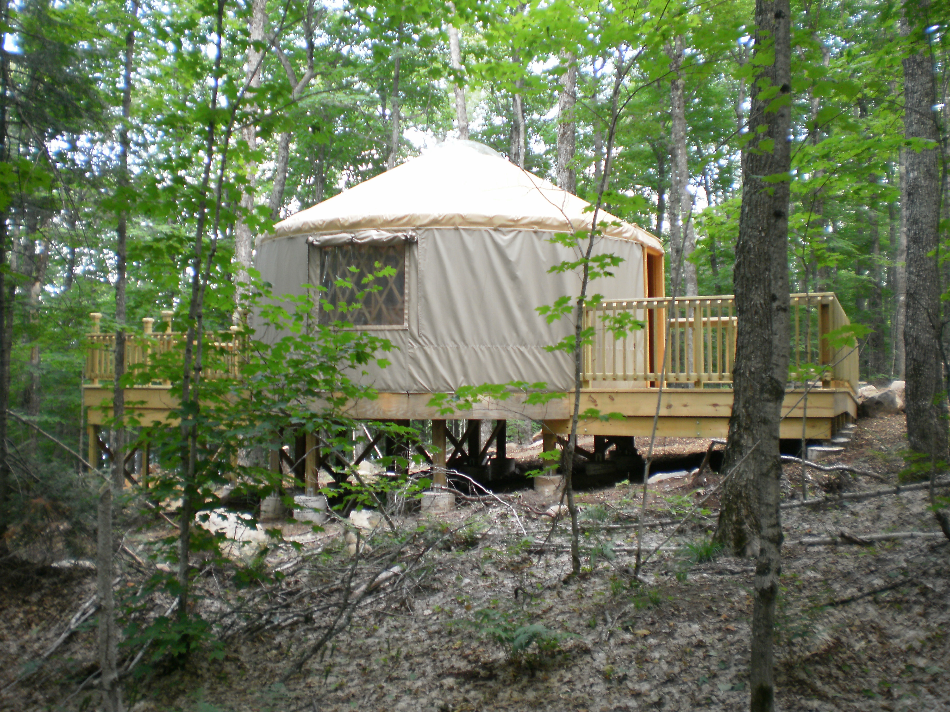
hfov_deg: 51.4
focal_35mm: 36
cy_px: 356
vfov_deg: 39.7
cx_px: 475
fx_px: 988
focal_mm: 6.3
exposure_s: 1/30
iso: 100
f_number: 3.1
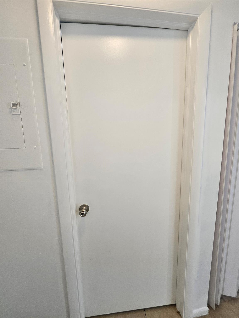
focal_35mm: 13
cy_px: 159
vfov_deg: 106.2
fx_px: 120
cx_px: 120
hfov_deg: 89.9
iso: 40
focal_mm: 1.74
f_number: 2.2
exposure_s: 1/60
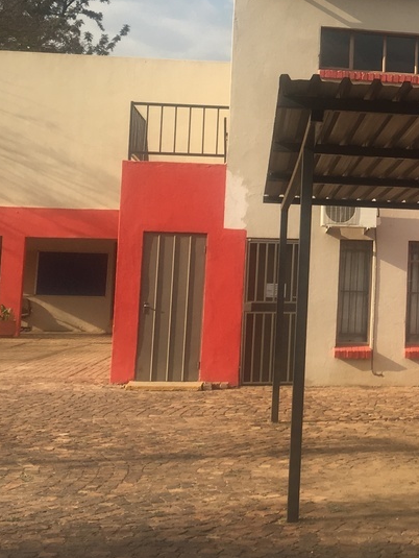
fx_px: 1048
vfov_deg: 29.5
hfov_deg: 21.4
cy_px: 171
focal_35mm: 65
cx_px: 466
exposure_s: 1/1068
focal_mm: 4.15
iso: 25
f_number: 2.2
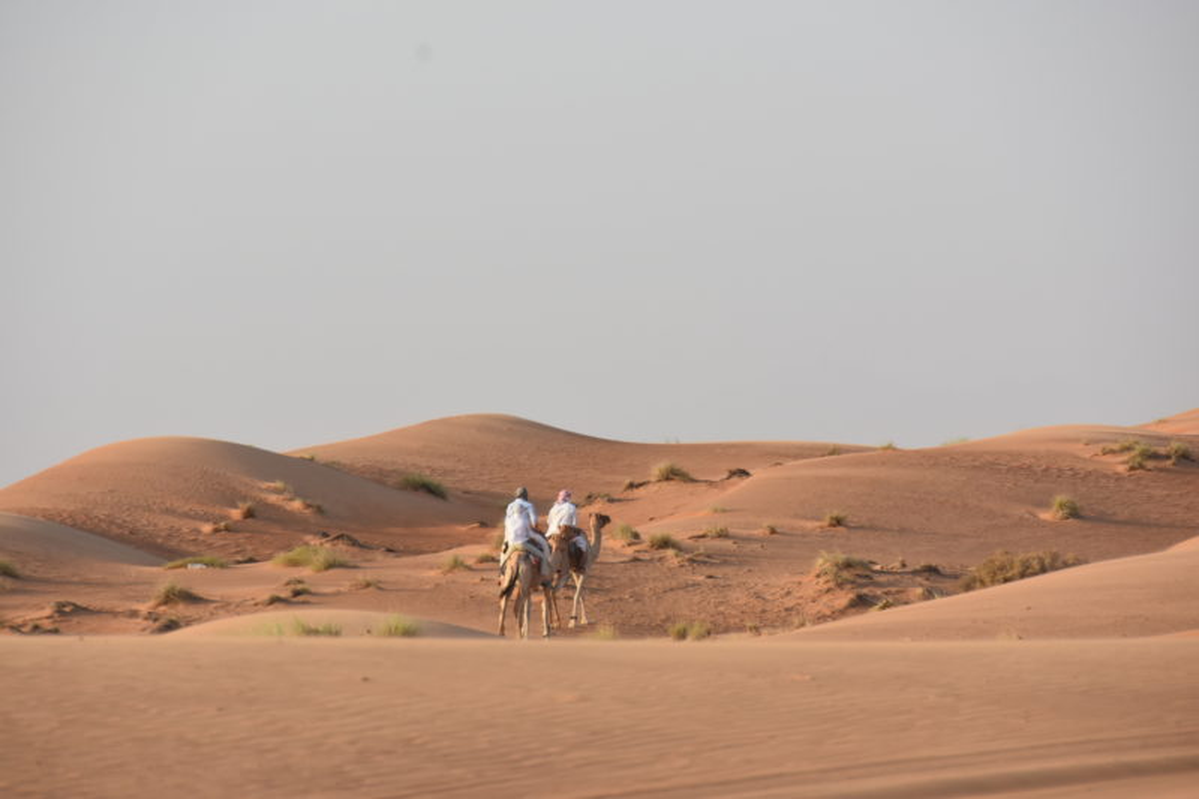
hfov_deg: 6.9
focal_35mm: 300
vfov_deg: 4.6
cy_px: 400
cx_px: 600
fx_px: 9989
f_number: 8
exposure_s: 1/1000
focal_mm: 200
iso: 720
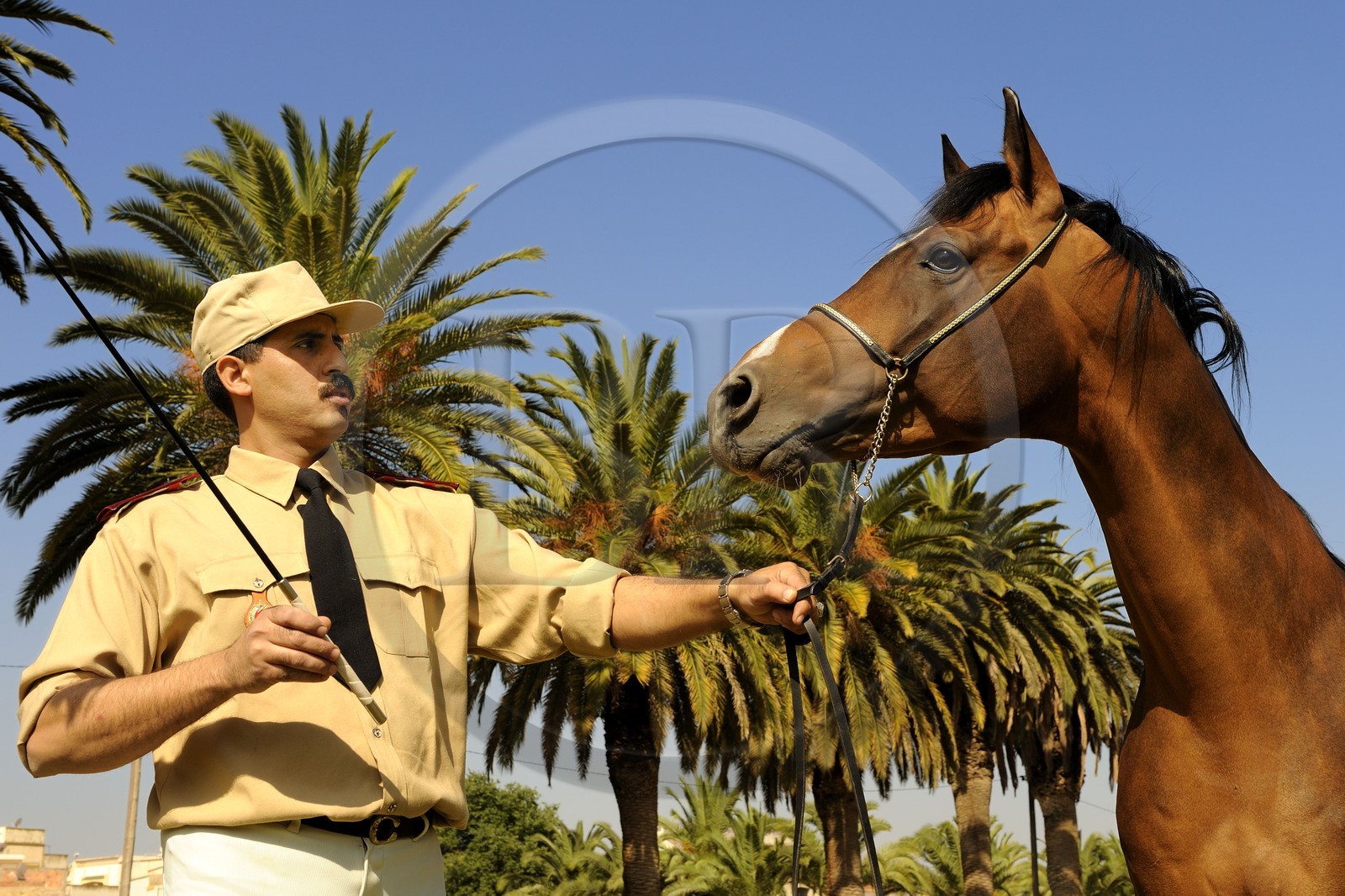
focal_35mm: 45
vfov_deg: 29.9
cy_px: 448
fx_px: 1681
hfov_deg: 43.6
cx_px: 672
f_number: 13
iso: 200
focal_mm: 45
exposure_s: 1/160
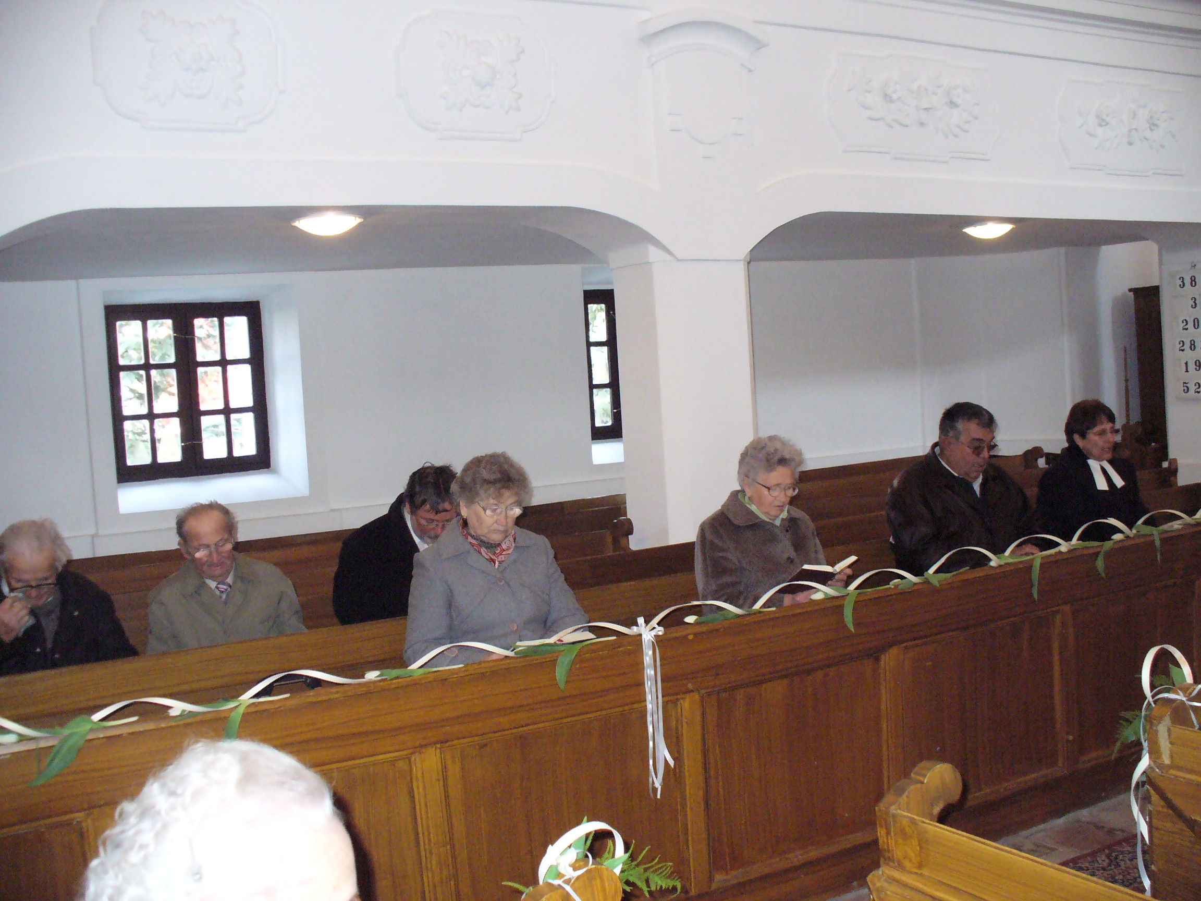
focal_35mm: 37
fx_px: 1284
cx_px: 600
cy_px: 450
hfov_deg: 50.1
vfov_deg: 38.7
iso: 400
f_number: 2.8
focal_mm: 6.1
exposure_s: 1/60
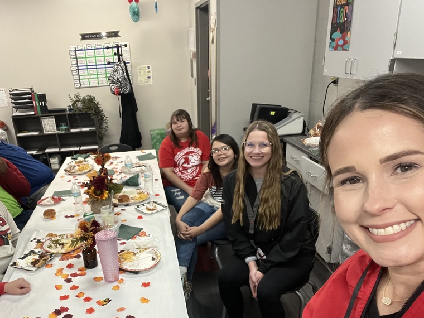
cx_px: 148
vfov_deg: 44.8
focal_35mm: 31
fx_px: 380
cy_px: 212
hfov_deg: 57.3
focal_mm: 2.71
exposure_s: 1/60
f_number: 2.2
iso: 320
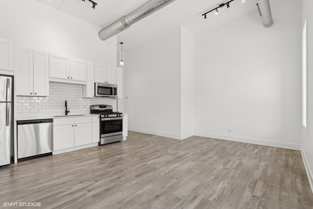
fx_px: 148
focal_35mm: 17
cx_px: 156
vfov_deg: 70.4
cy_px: 104
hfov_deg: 93.3
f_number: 8
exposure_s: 1/40
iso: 320
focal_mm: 17
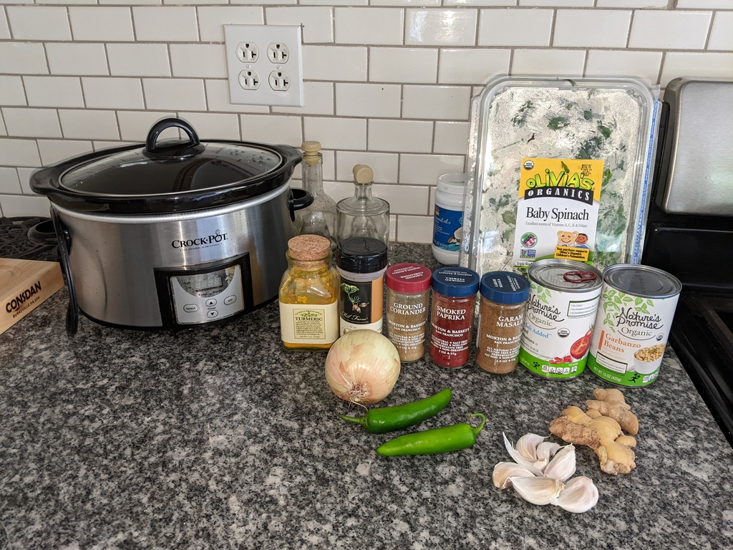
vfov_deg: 51.4
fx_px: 572
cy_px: 275
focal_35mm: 27
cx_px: 366
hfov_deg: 65.3
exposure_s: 1/24
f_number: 1.8
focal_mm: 4.44
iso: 169
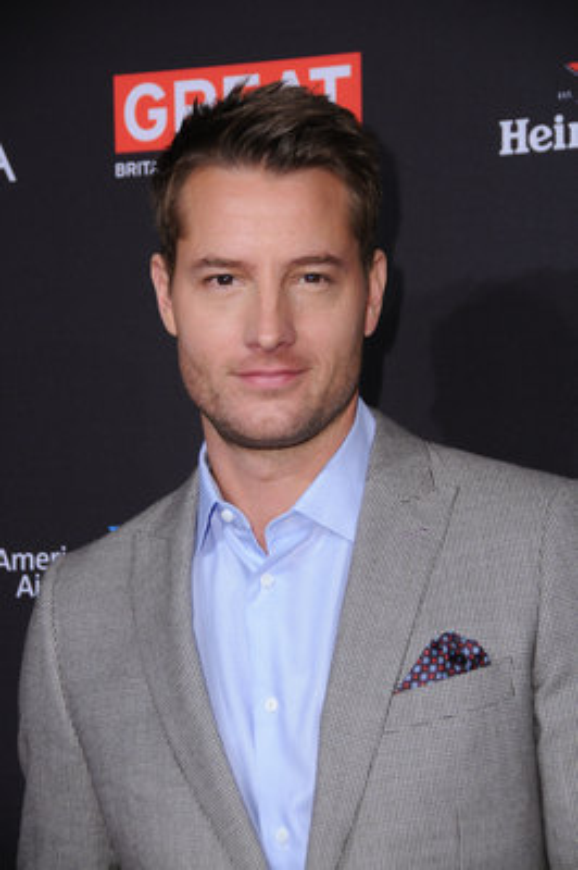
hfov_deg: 11.1
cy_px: 435
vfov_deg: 16.7
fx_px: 2967
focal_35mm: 123
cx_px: 289
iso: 800
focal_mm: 82
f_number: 5.6
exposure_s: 1/200
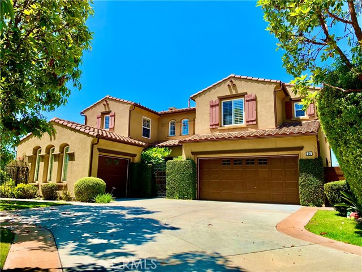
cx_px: 181
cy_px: 136
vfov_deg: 53.1
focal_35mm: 26
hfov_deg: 67.3
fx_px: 272
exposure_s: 1/1610
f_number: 1.8
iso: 25
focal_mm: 4.25
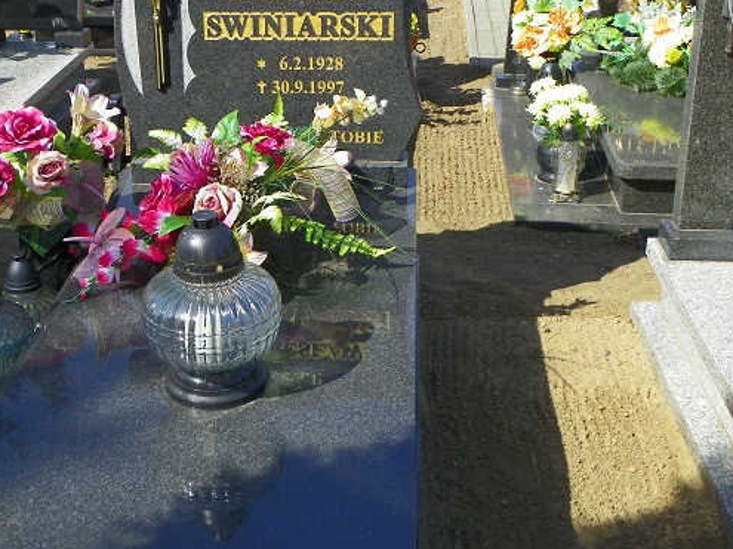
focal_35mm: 53
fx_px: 1122
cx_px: 289
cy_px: 207
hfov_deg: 36.0
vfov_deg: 27.4
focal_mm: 7.3
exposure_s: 1/200
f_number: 4.5
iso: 64
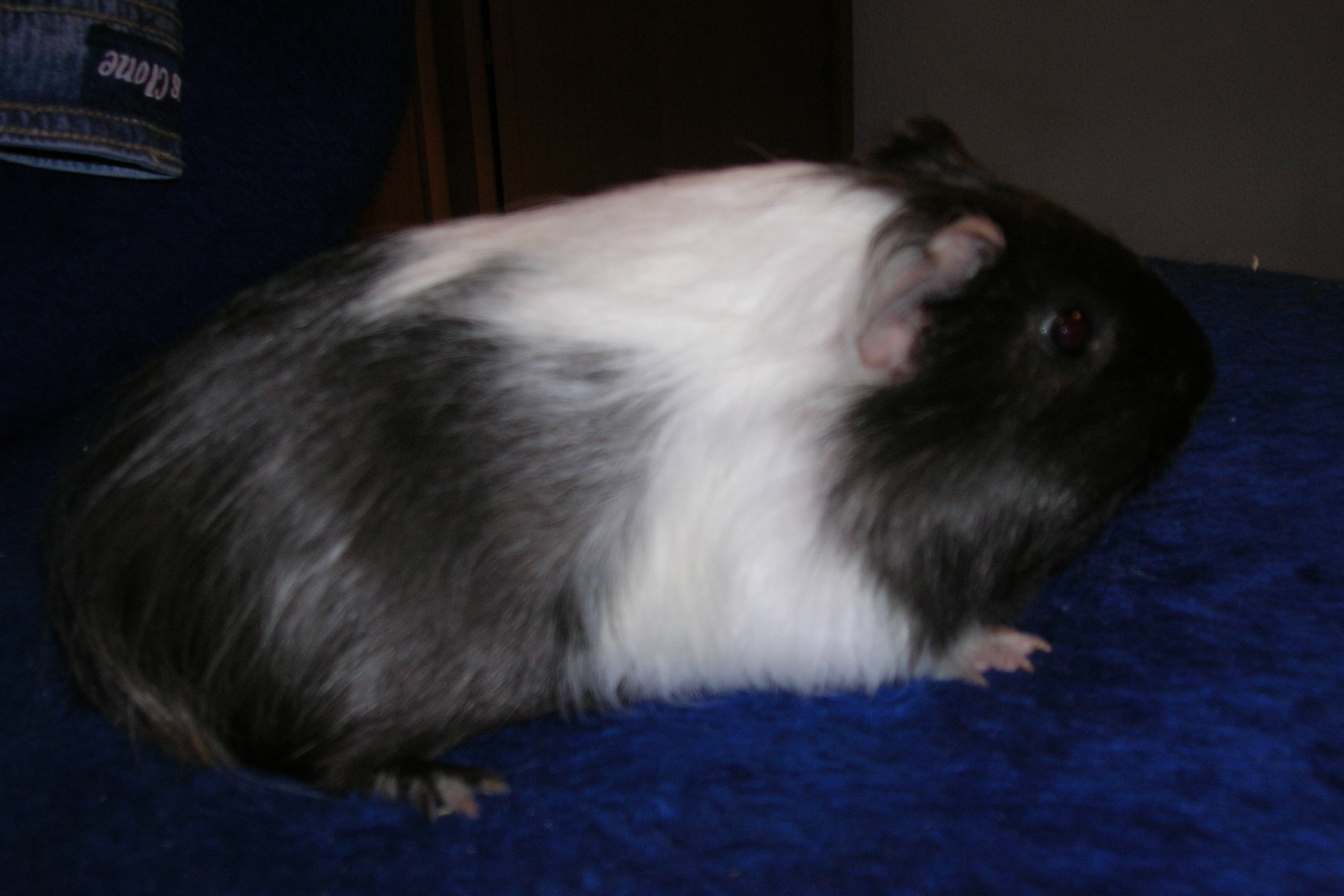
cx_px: 674
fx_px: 1792
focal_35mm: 48
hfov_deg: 41.1
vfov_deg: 28.0
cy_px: 501
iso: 50
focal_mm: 7.7
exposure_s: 1/60.1
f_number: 3.2
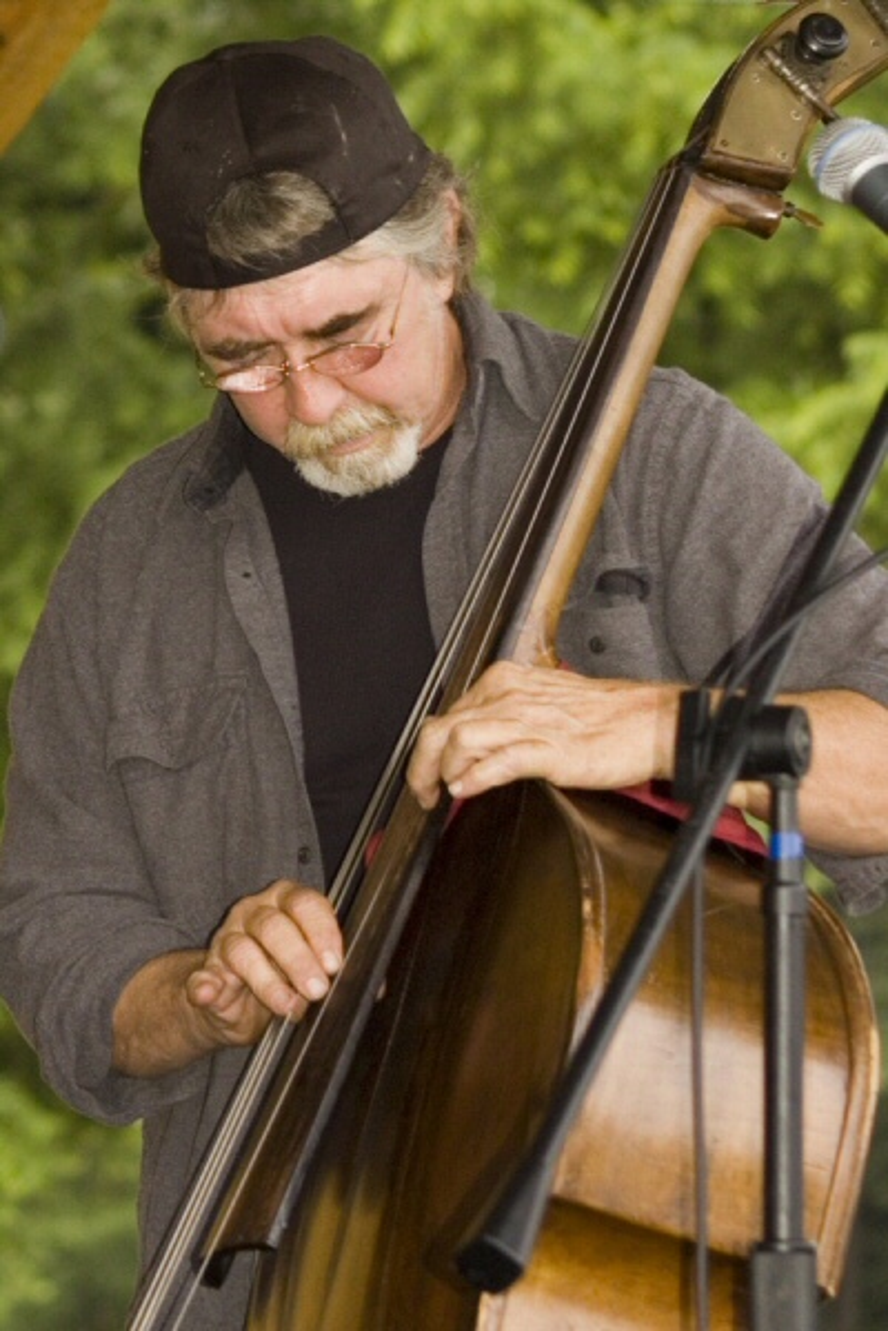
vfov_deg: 14.4
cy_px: 666
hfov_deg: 9.6
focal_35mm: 142
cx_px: 444
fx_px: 5272
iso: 400
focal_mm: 95
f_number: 6.7
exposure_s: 1/250
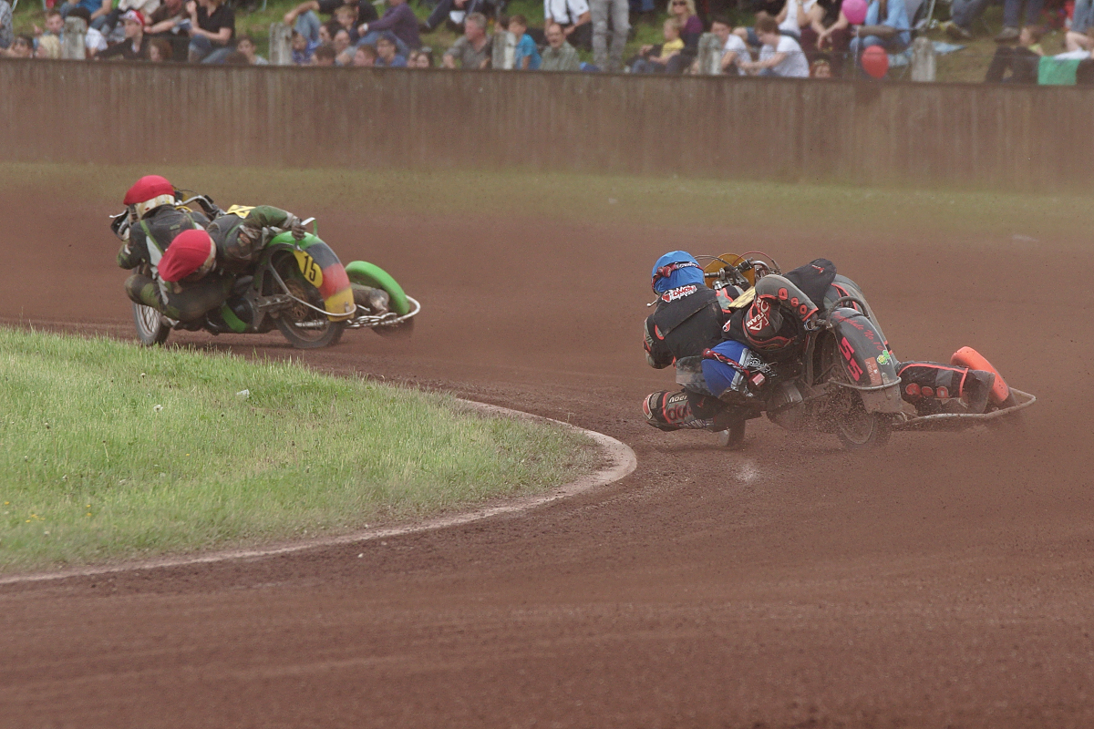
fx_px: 13674
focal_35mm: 450
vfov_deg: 3.1
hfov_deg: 4.6
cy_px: 364
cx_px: 547
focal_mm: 300
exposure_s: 1/640
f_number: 7.1
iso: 320
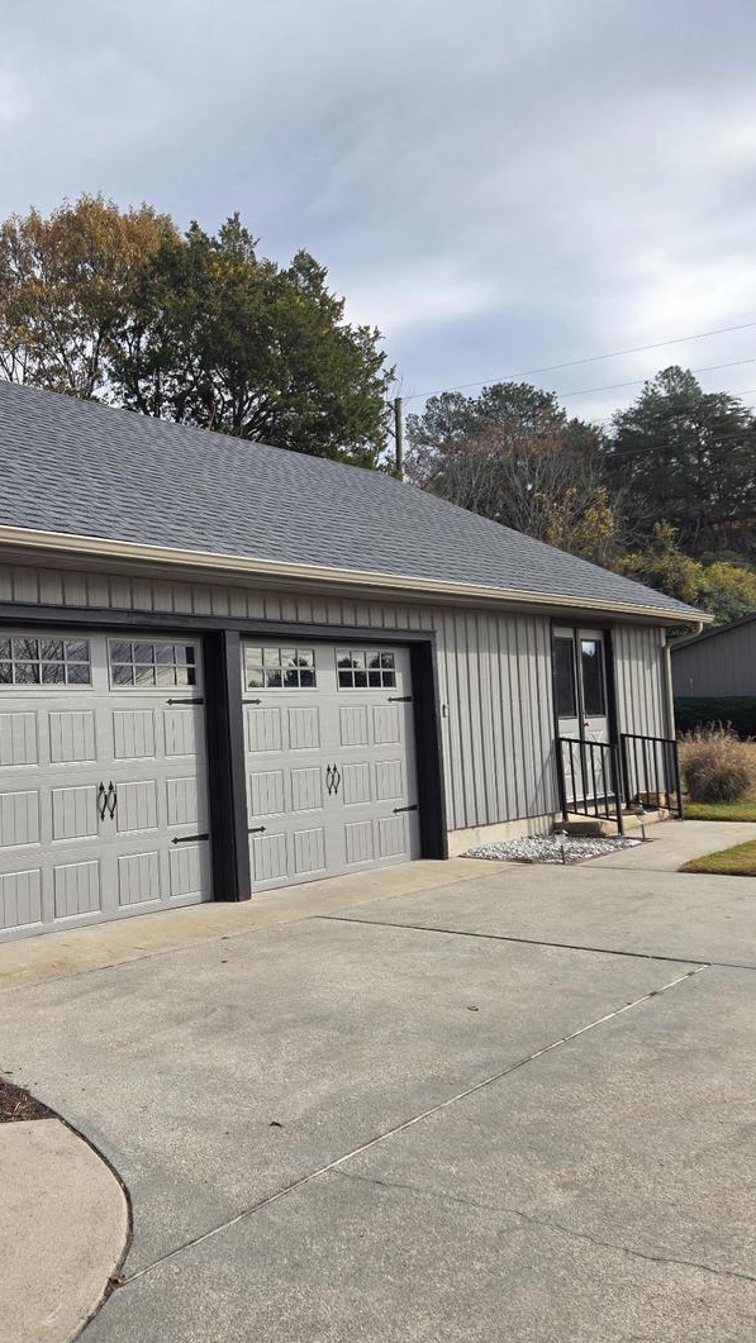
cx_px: 127
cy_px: 673
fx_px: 1211
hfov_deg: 33.4
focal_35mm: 34
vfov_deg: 58.0
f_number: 1.8
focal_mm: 5.4
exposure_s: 1/1406
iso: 25
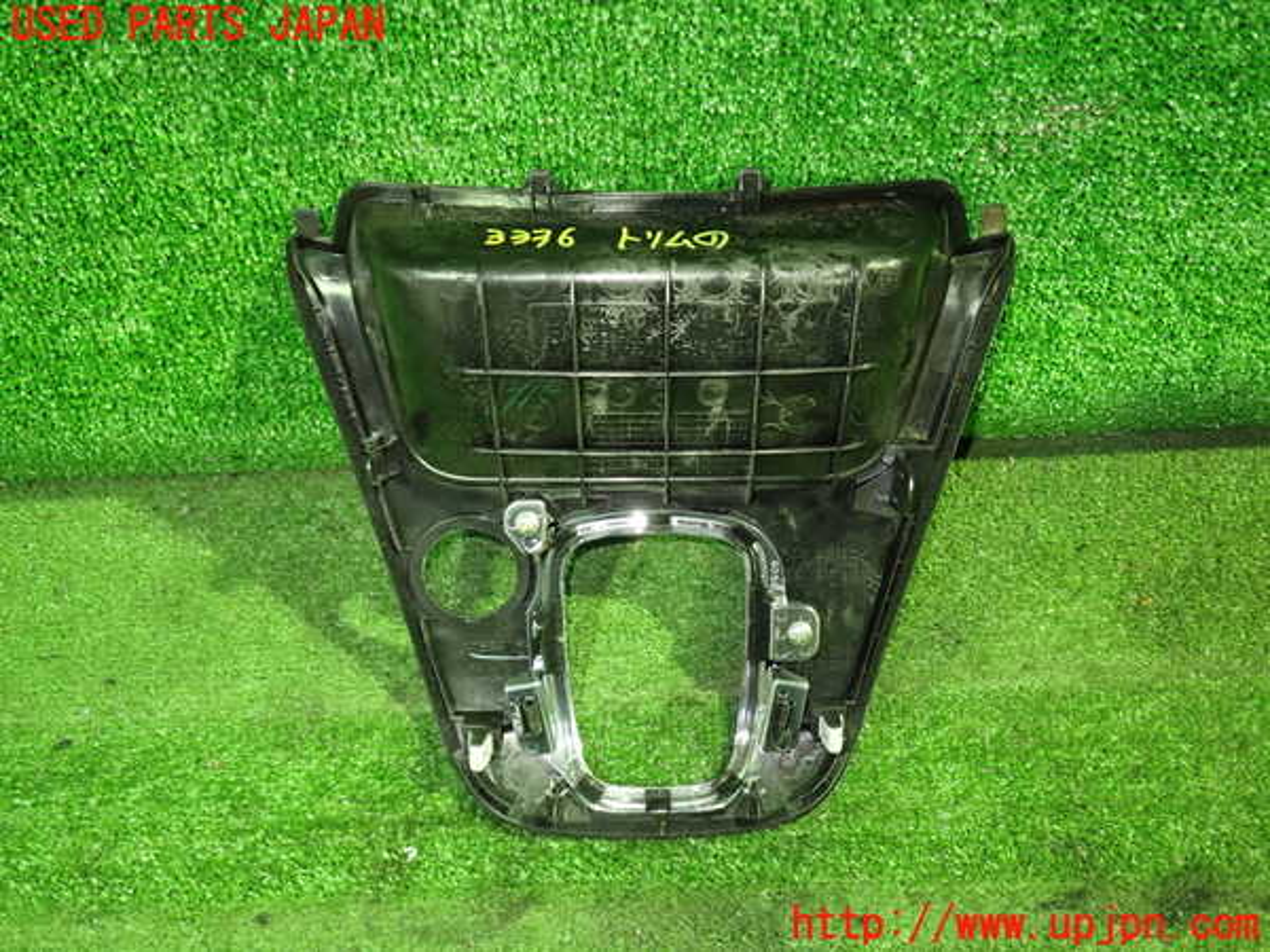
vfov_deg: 46.8
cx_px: 635
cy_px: 476
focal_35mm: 30
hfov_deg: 60.0
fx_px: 1101
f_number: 2.3
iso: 800
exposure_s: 1/25
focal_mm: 5.4
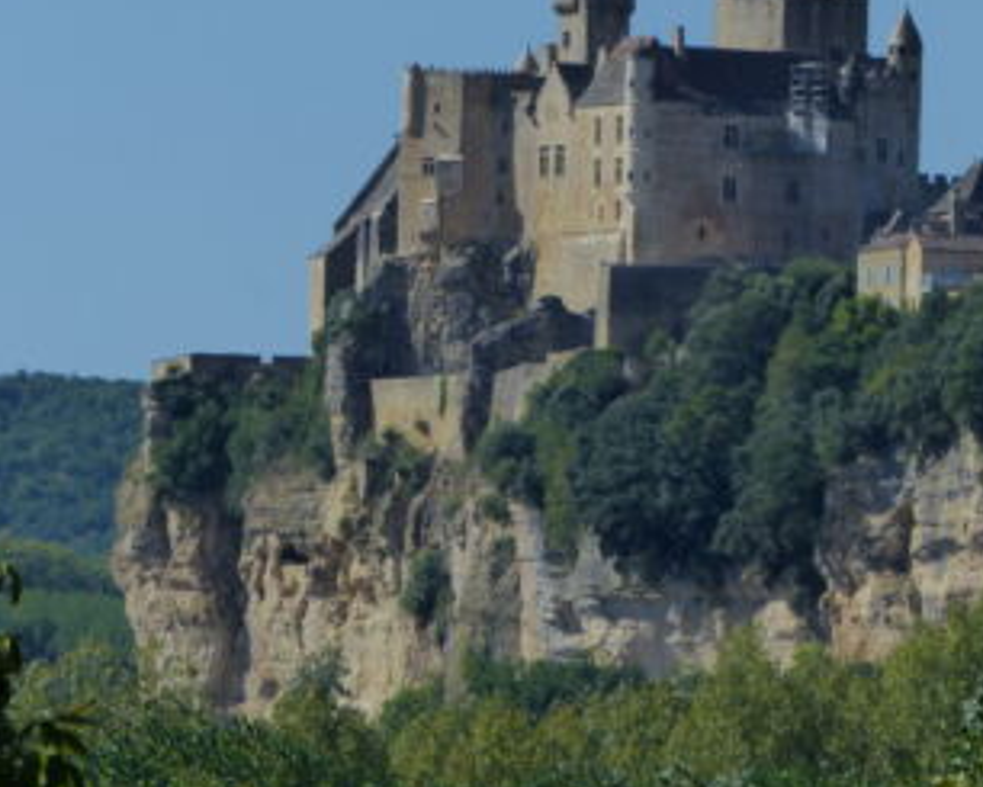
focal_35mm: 657
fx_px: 19120
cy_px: 312
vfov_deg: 2.4
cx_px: 614
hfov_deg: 2.9
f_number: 8
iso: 200
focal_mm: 92.7
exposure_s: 1/800
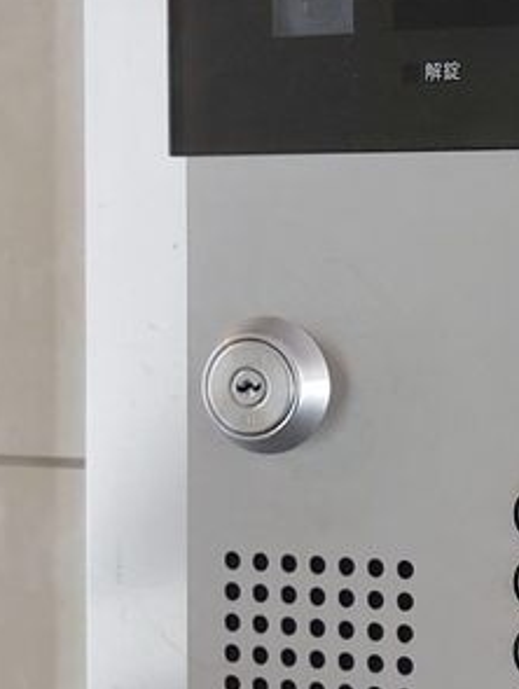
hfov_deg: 18.3
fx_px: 1556
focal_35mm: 78
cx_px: 547
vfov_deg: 25.0
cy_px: 339
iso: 200
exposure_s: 1/24
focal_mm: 5.23
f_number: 1.8
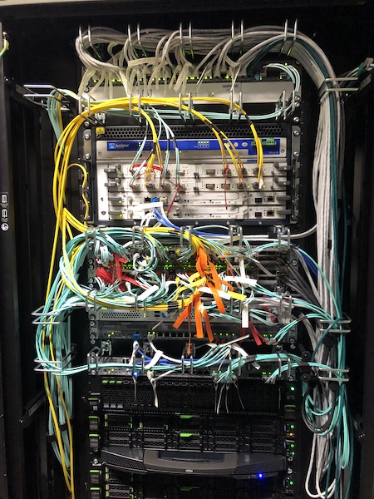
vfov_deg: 63.4
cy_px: 250
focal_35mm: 28
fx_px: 403
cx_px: 187
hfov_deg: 49.7
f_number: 1.8
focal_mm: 3.99
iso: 100
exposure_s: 1/15
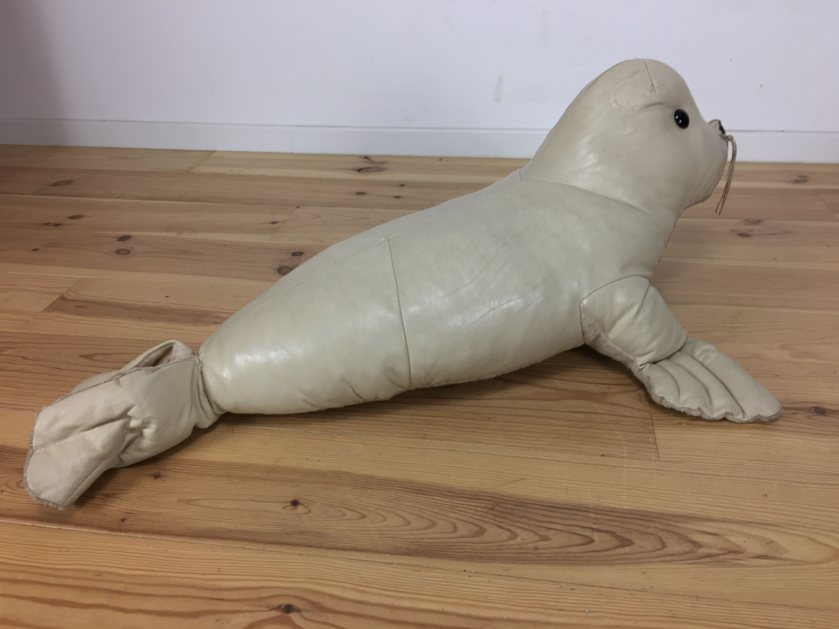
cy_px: 314
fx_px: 703
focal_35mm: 29
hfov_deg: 61.7
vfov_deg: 48.2
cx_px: 420
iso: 40
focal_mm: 4.15
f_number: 2.2
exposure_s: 1/33
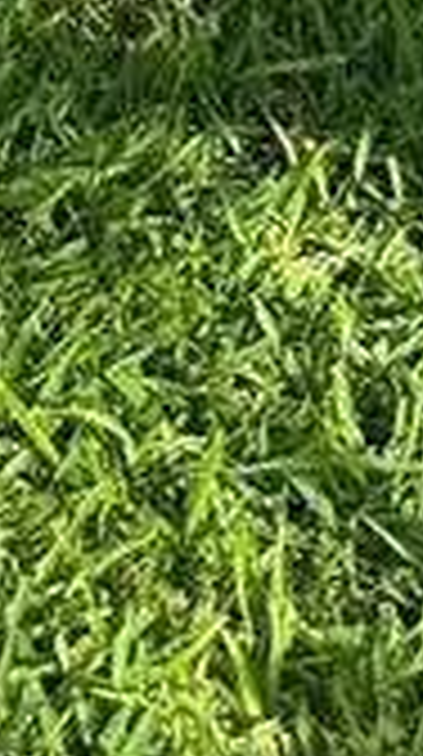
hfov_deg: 5.5
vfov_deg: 9.8
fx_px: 3744
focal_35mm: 187
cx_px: -1314
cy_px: -1197
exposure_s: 1/1311
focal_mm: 6.76
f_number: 1.78
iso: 80
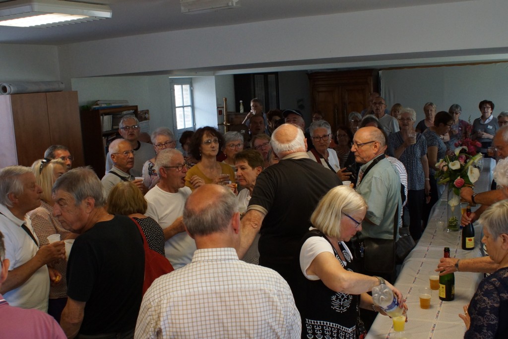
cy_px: 170
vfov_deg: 31.9
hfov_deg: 46.4
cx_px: 254
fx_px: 593
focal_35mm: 42
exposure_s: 1/160
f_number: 4
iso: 800
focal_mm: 20
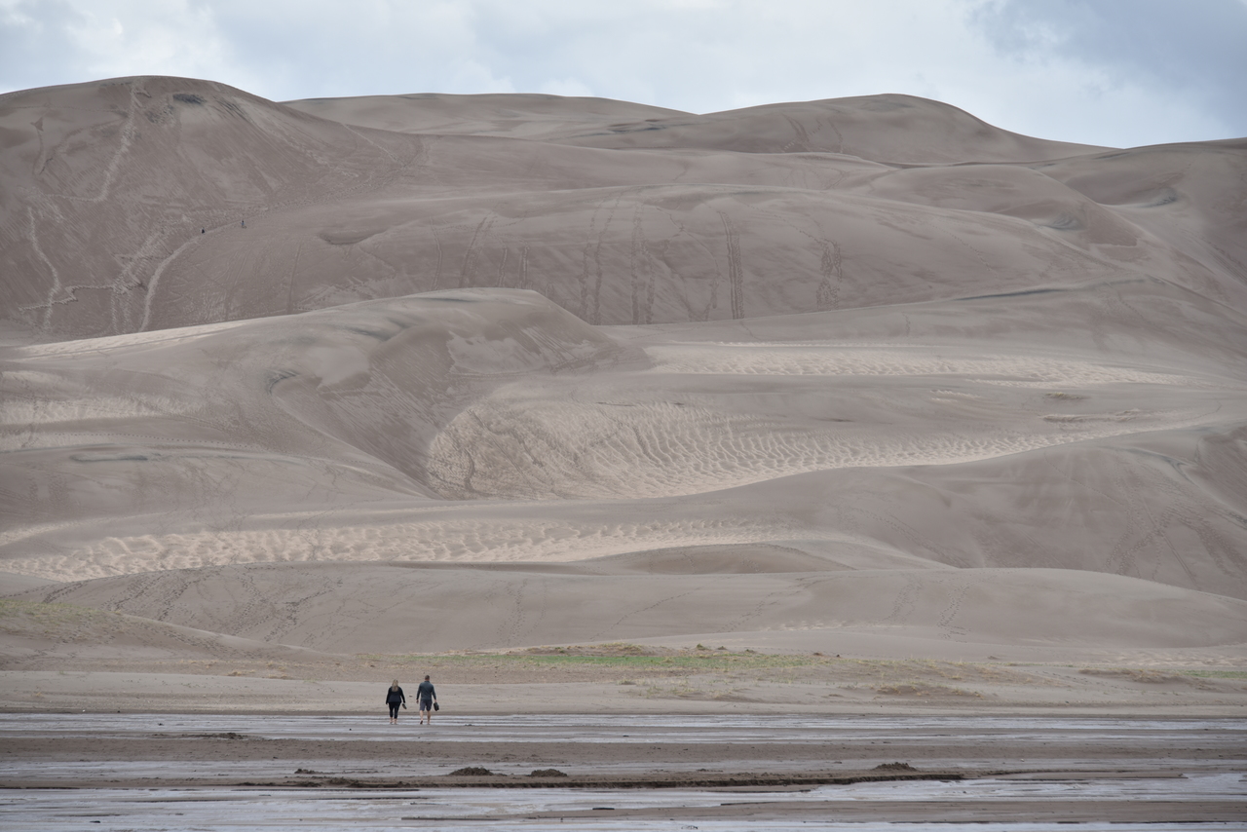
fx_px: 5890
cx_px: 624
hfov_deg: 12.1
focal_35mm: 170
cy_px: 416
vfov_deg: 8.1
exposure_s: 1/400
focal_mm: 170
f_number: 7.1
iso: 100
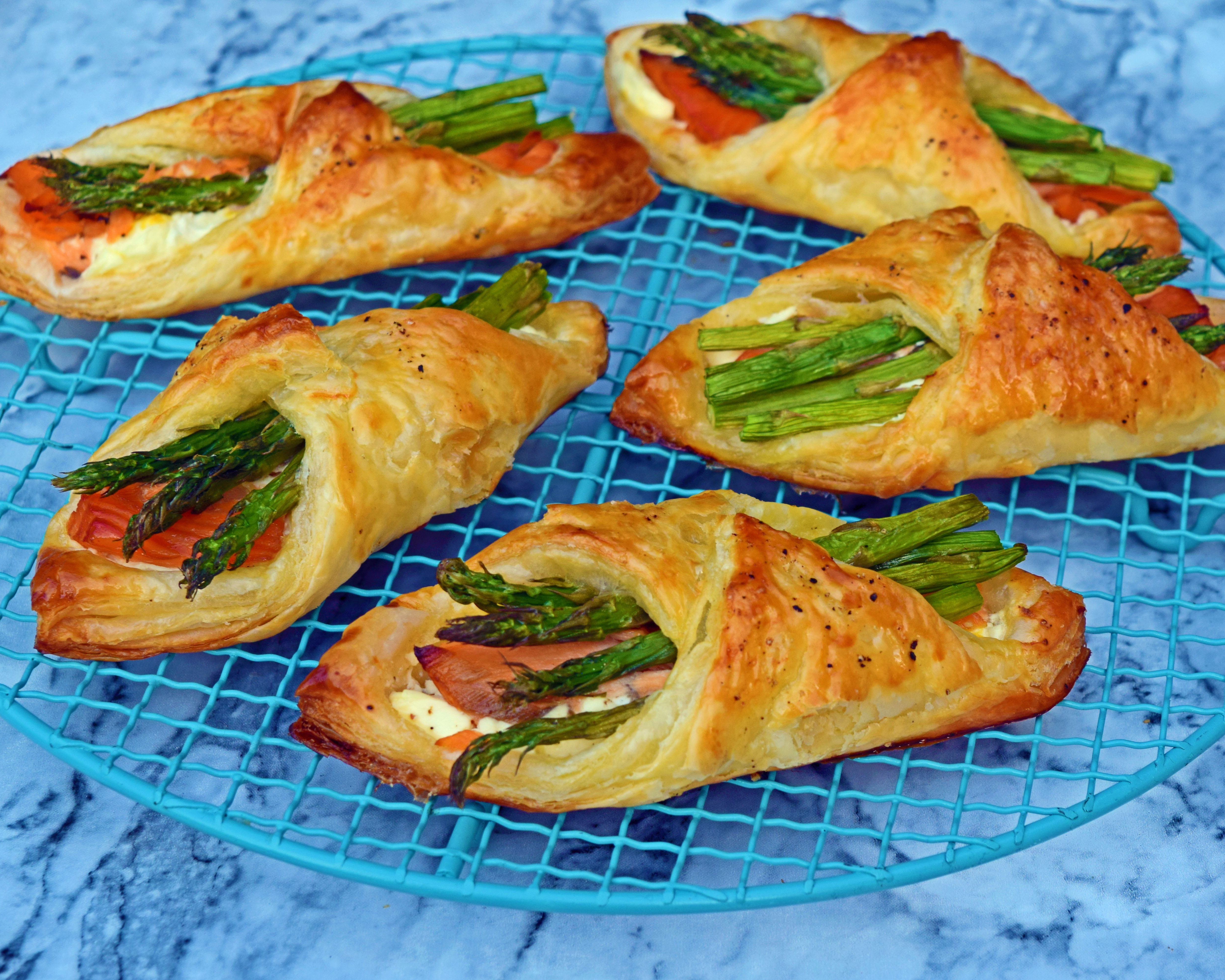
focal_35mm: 94
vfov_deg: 16.4
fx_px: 3392
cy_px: 493
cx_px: 652
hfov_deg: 20.5
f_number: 8
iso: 400
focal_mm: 55
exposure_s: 1/250
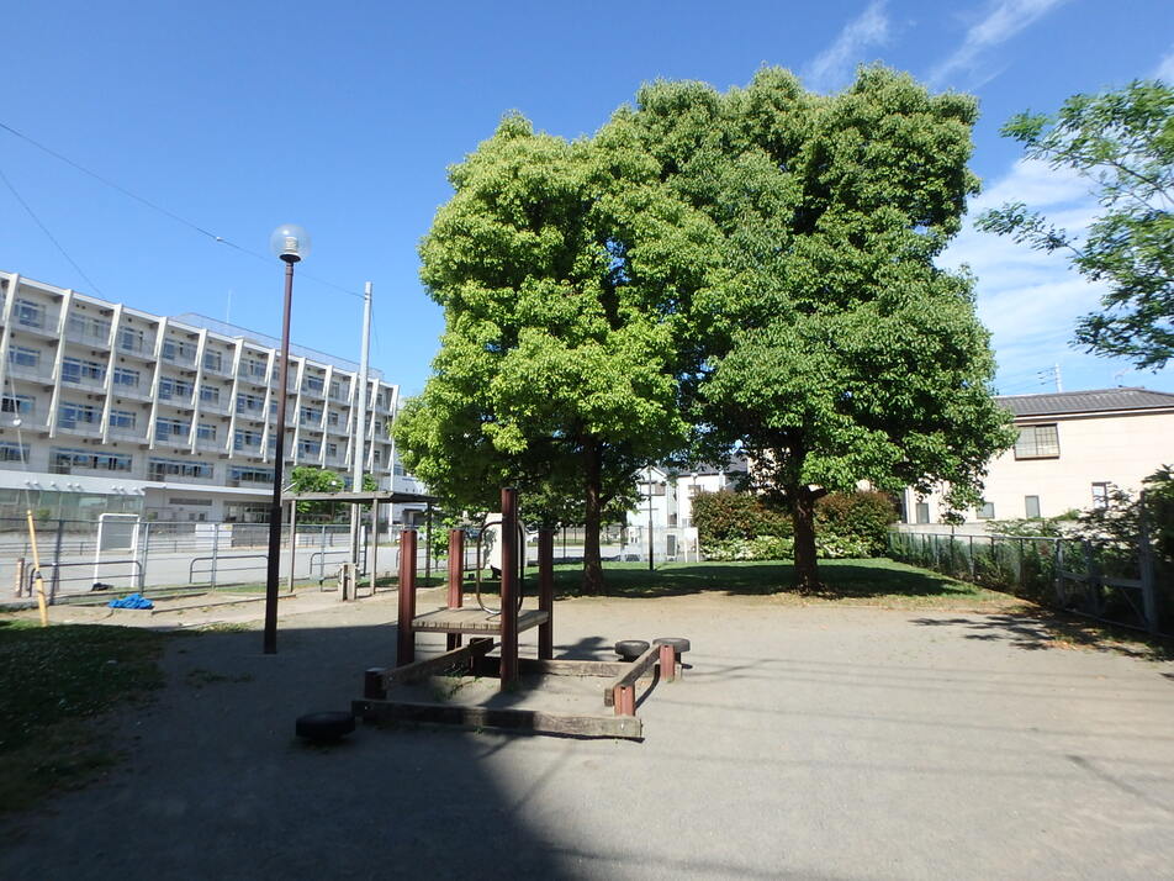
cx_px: 587
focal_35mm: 21
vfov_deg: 63.4
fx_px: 712
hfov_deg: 79.0
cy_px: 440
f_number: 3.5
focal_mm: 3.7
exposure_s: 1/800
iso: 125
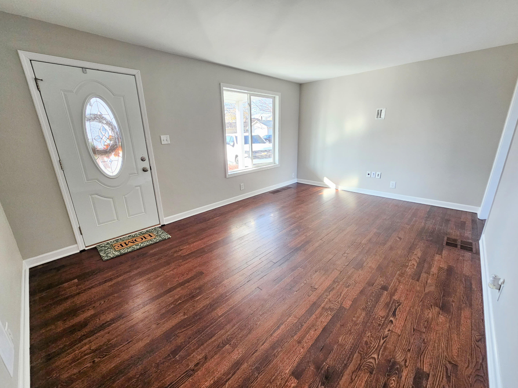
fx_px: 195
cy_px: 194
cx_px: 259
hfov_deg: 106.2
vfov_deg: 89.9
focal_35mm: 13
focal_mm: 2.2
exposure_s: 1/77
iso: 125
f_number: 2.2
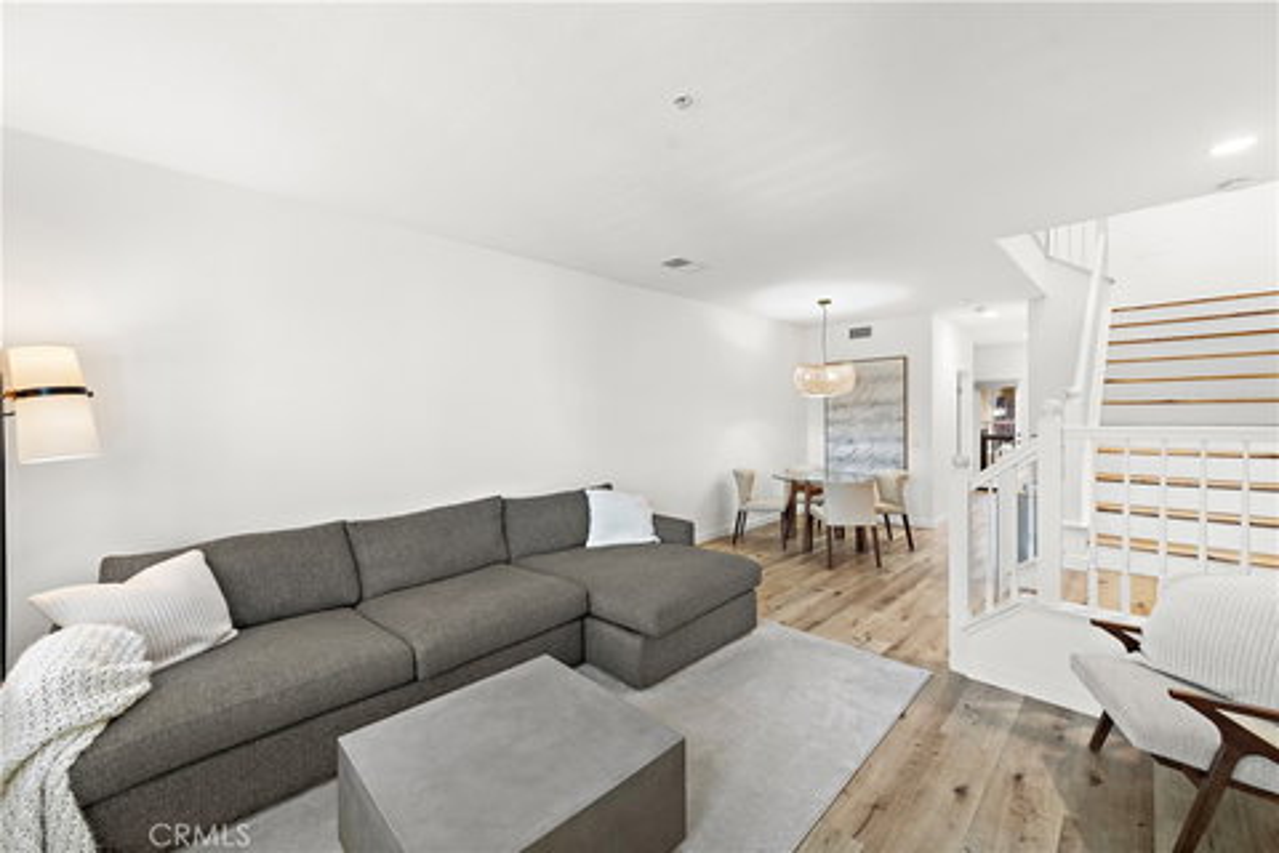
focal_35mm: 14
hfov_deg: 104.3
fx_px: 497
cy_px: 426
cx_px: 640
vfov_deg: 81.2
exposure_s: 2.5
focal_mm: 14
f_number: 7.1
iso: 125
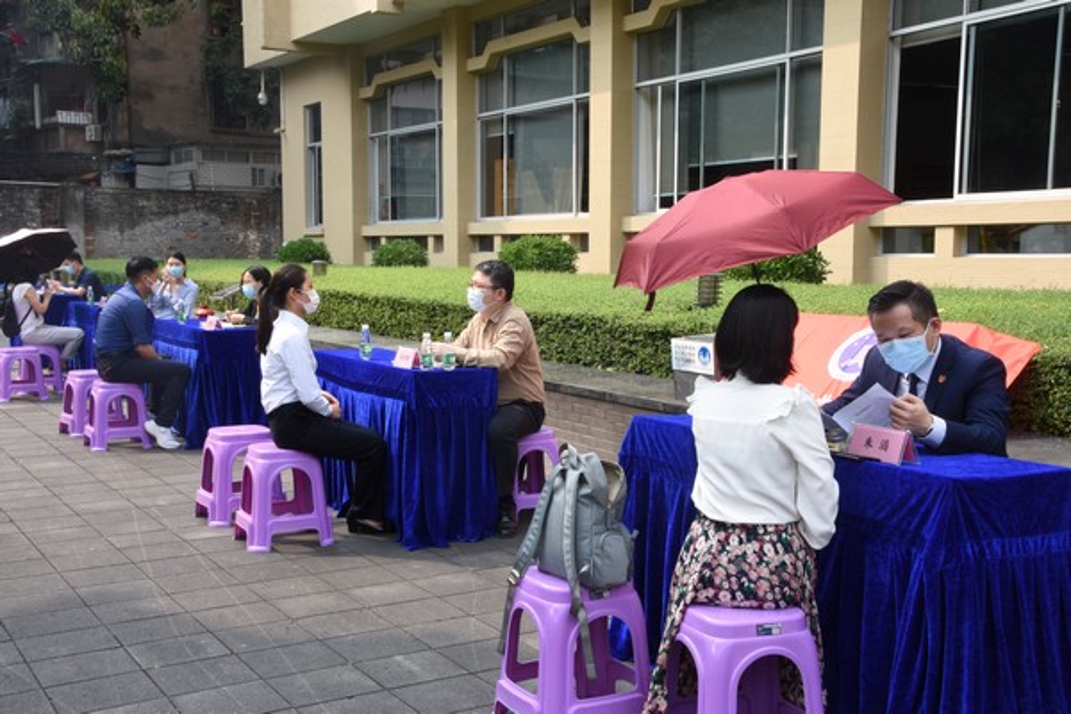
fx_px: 1249
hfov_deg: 46.4
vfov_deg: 31.9
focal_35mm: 42
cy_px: 357
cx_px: 536
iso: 320
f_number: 18
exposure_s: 1/30
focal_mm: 28
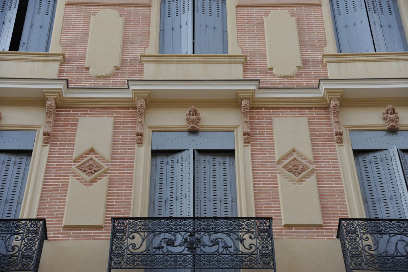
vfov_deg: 16.6
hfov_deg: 24.8
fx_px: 929
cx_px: 204
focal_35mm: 82
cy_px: 136
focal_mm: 82
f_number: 5
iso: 800
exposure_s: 1/1600
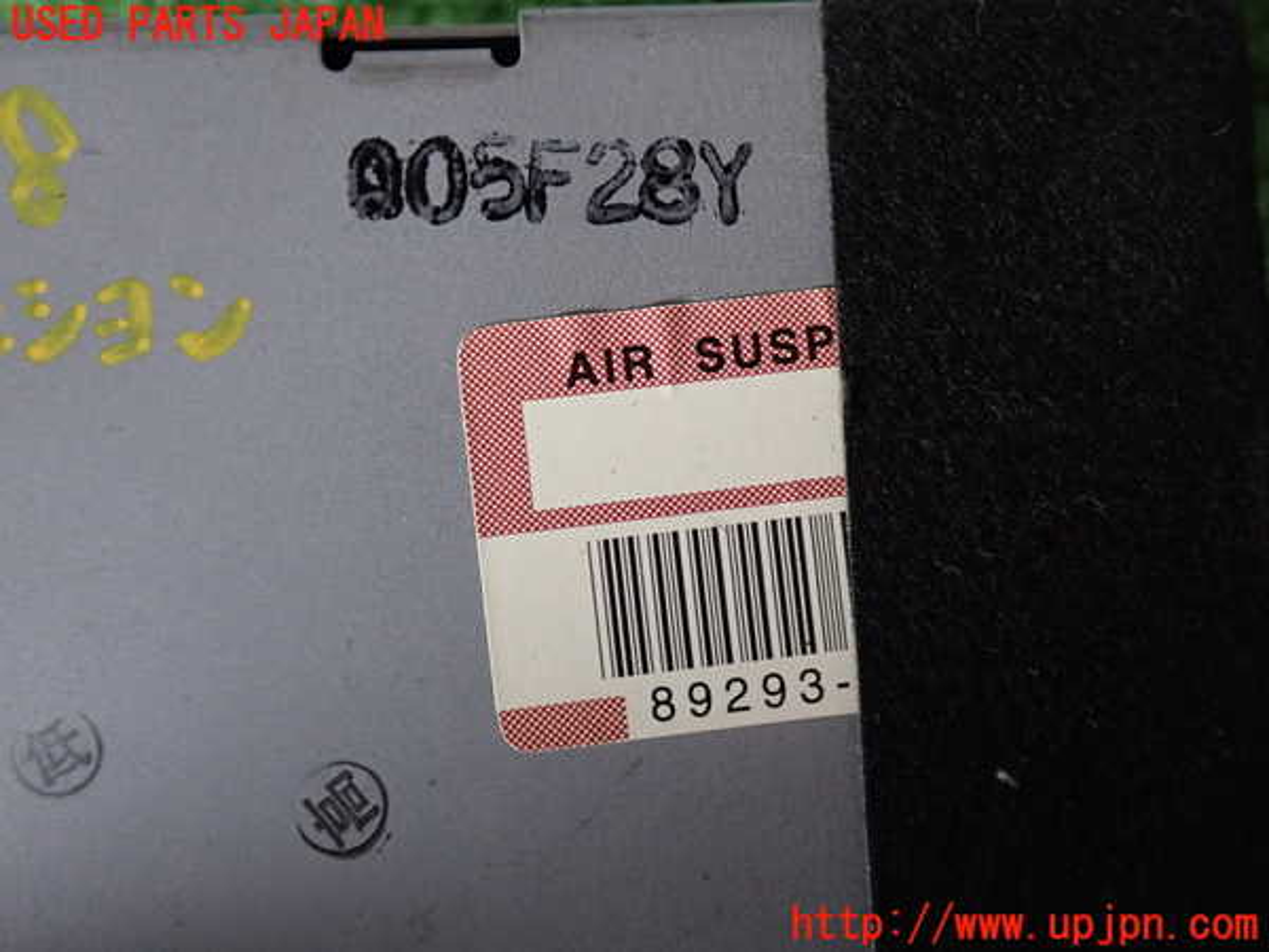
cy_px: 476
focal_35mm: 38
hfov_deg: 49.0
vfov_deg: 37.7
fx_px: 1393
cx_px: 634
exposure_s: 1/40
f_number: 2.7
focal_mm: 6.83
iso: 640
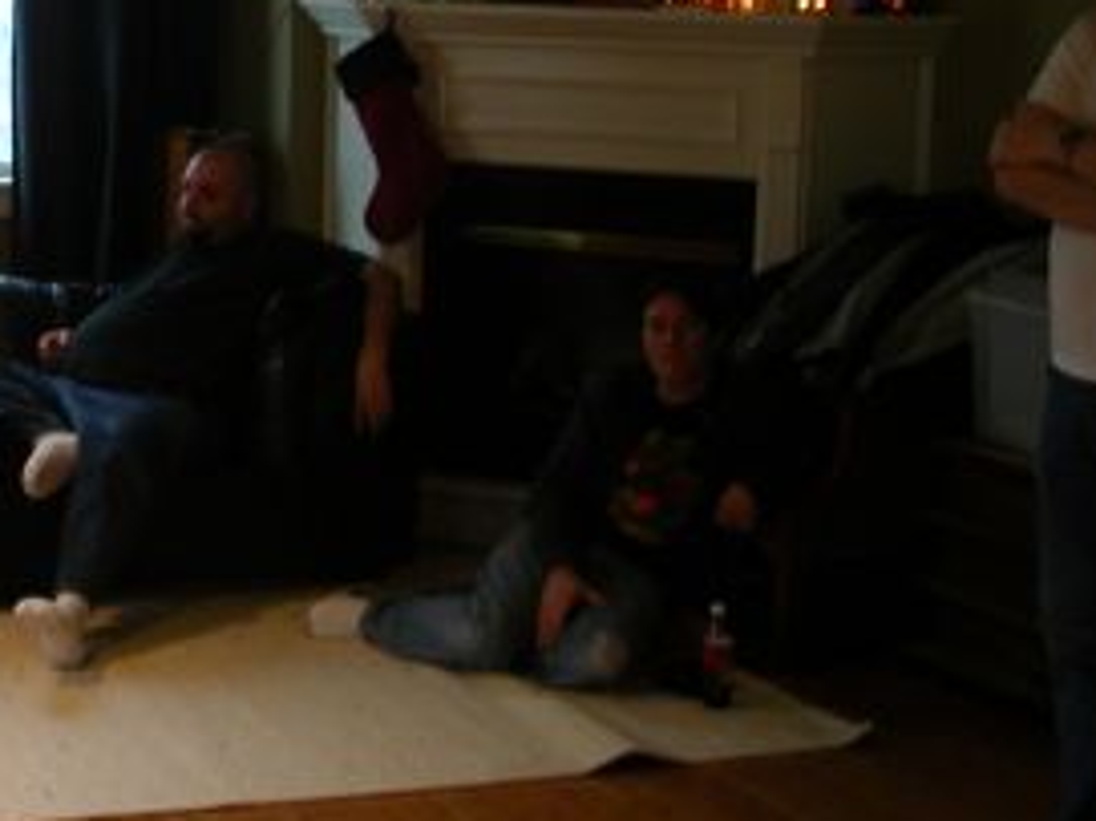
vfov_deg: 17.9
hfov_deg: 23.0
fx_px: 2595
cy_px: 287
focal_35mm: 82
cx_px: 40
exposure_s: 1/6.2
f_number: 2.7
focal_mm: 5.6
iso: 100
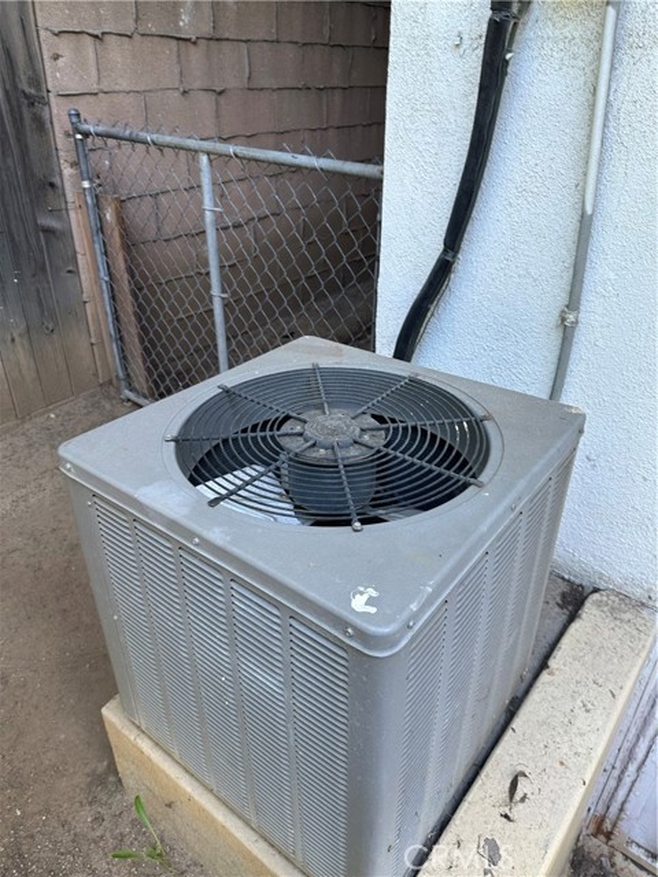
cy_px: 438
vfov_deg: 71.6
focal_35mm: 24
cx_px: 329
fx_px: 608
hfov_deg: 56.8
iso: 64
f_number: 1.78
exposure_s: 1/180
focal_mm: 6.86
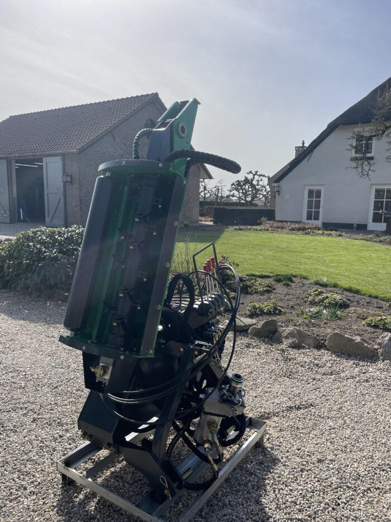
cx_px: 196
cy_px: 261
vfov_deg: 67.3
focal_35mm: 26
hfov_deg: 53.1
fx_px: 391
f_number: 1.6
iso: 32
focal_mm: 4.2
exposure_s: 1/5051
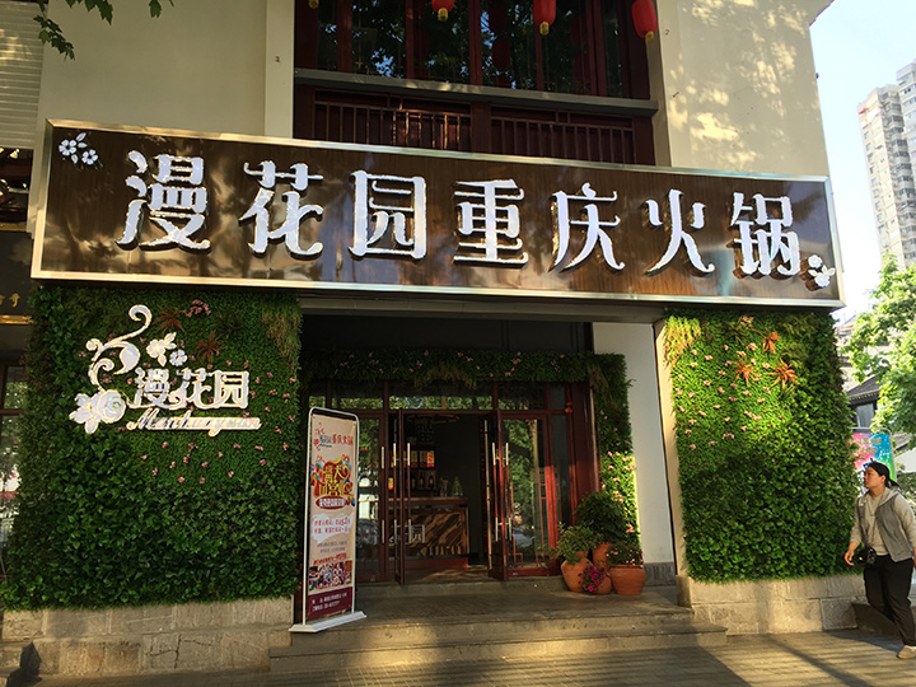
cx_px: 458
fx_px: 767
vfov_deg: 48.2
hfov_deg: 61.7
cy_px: 344
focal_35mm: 29
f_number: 2.2
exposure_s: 1/201
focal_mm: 4.15
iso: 32
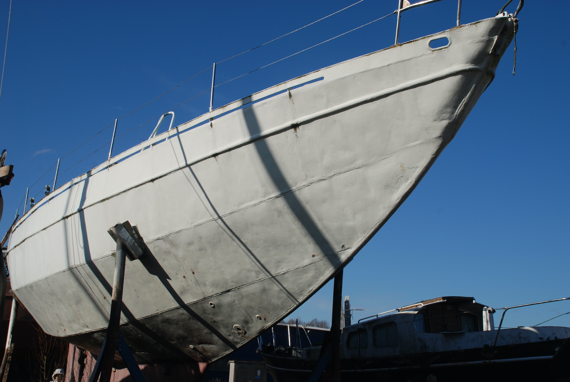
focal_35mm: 46
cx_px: 285
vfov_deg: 29.0
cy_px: 191
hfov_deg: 42.3
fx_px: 737
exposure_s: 1/250
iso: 100
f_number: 8
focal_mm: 31
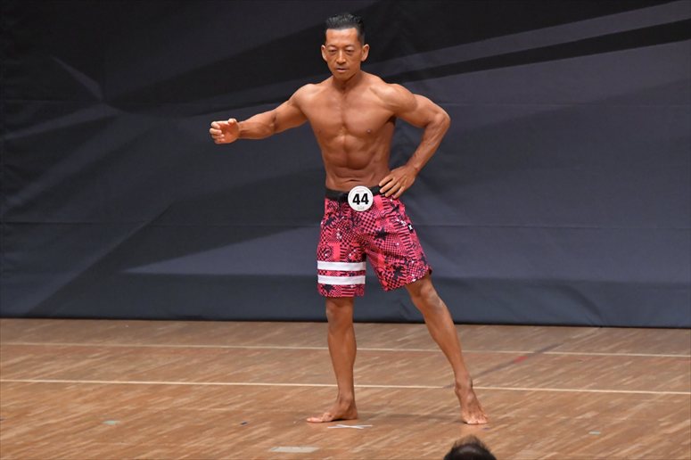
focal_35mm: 315
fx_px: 6043
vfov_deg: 4.4
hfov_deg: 6.5
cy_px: 230
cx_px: 346
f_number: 5.6
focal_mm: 210
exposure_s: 1/400
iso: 6400
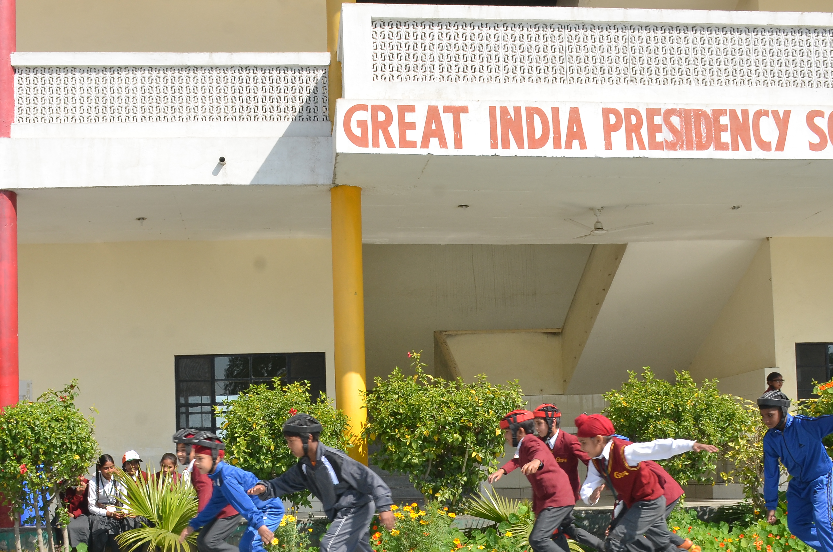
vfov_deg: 25.6
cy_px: 408
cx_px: 371
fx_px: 1201
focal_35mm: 52
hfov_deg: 38.2
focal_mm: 22
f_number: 13
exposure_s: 1/200
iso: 250
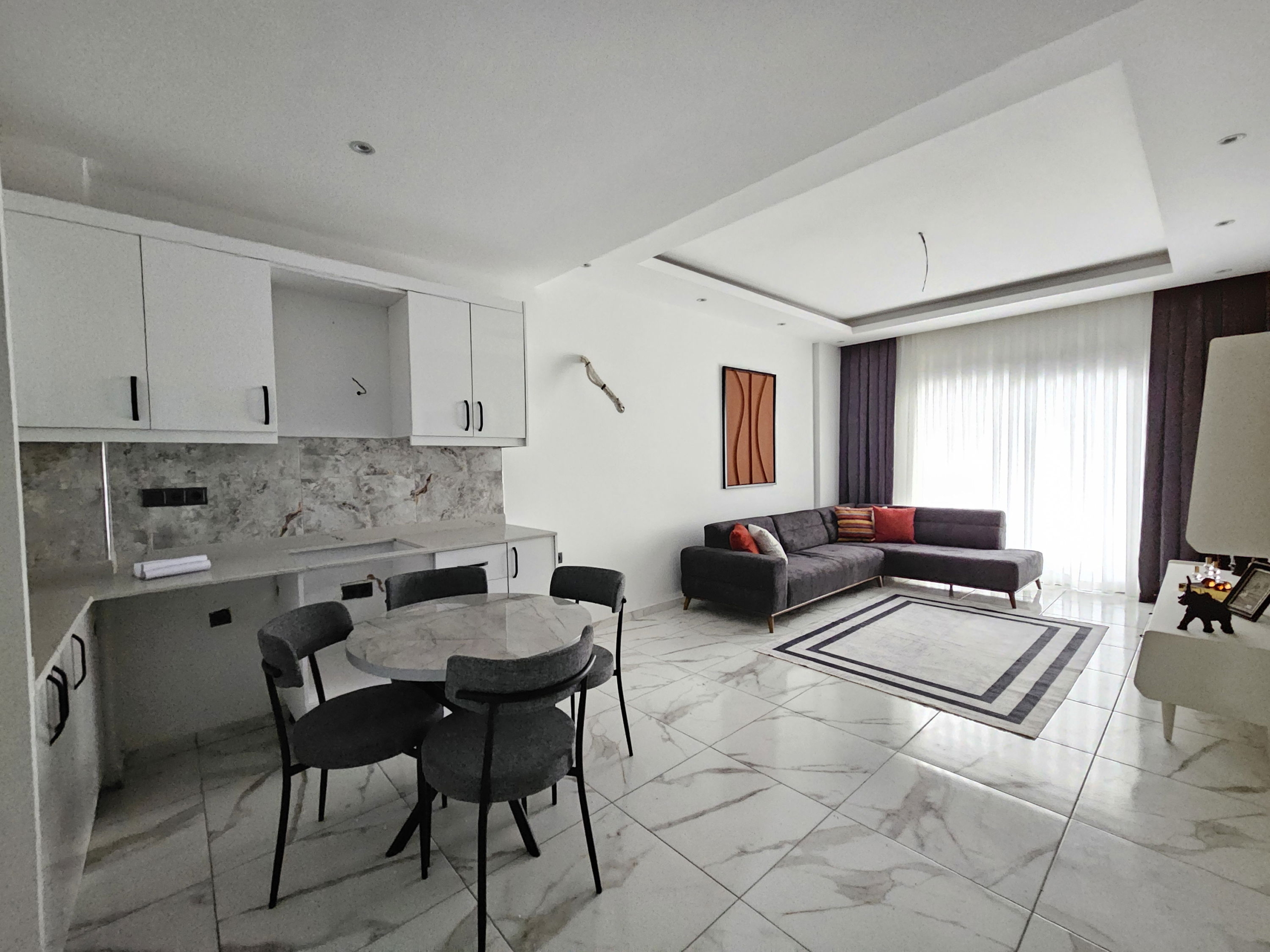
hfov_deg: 106.2
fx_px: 477
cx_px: 635
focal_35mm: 13
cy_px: 476
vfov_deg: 89.9
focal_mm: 2.2
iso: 2500
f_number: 2.2
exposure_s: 1/25
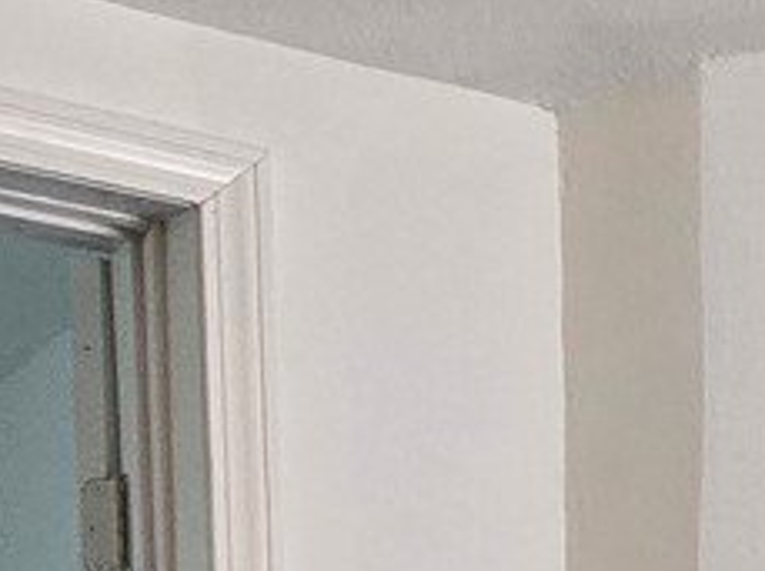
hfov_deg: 17.1
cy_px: 1092
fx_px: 2008
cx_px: 1436
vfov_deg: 14.0
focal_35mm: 91
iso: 500
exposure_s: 1/100
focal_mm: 2.2
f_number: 2.2
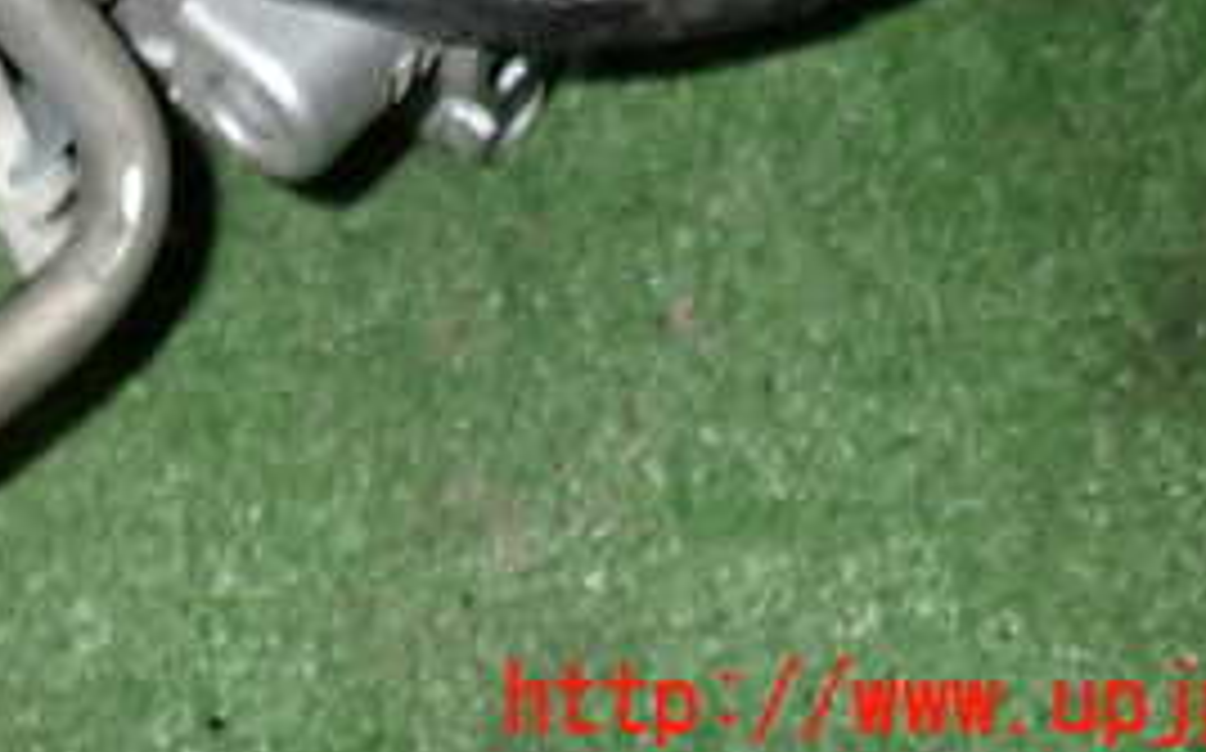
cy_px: -252
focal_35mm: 76
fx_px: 2496
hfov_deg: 26.4
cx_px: 171
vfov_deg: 16.1
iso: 200
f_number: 7.1
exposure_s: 1/30
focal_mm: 5.79
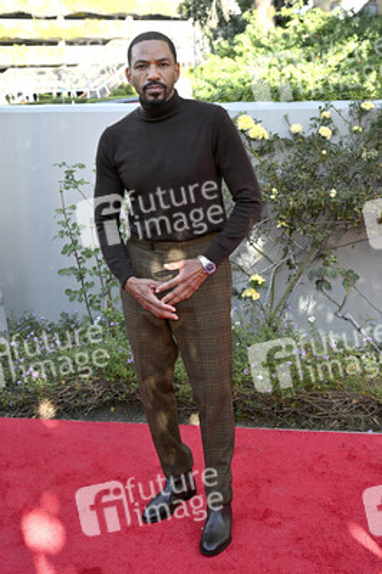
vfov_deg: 43.6
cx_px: 191
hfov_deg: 29.8
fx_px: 717
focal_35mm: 45
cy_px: 287
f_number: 5.6
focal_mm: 45
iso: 640
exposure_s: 1/320
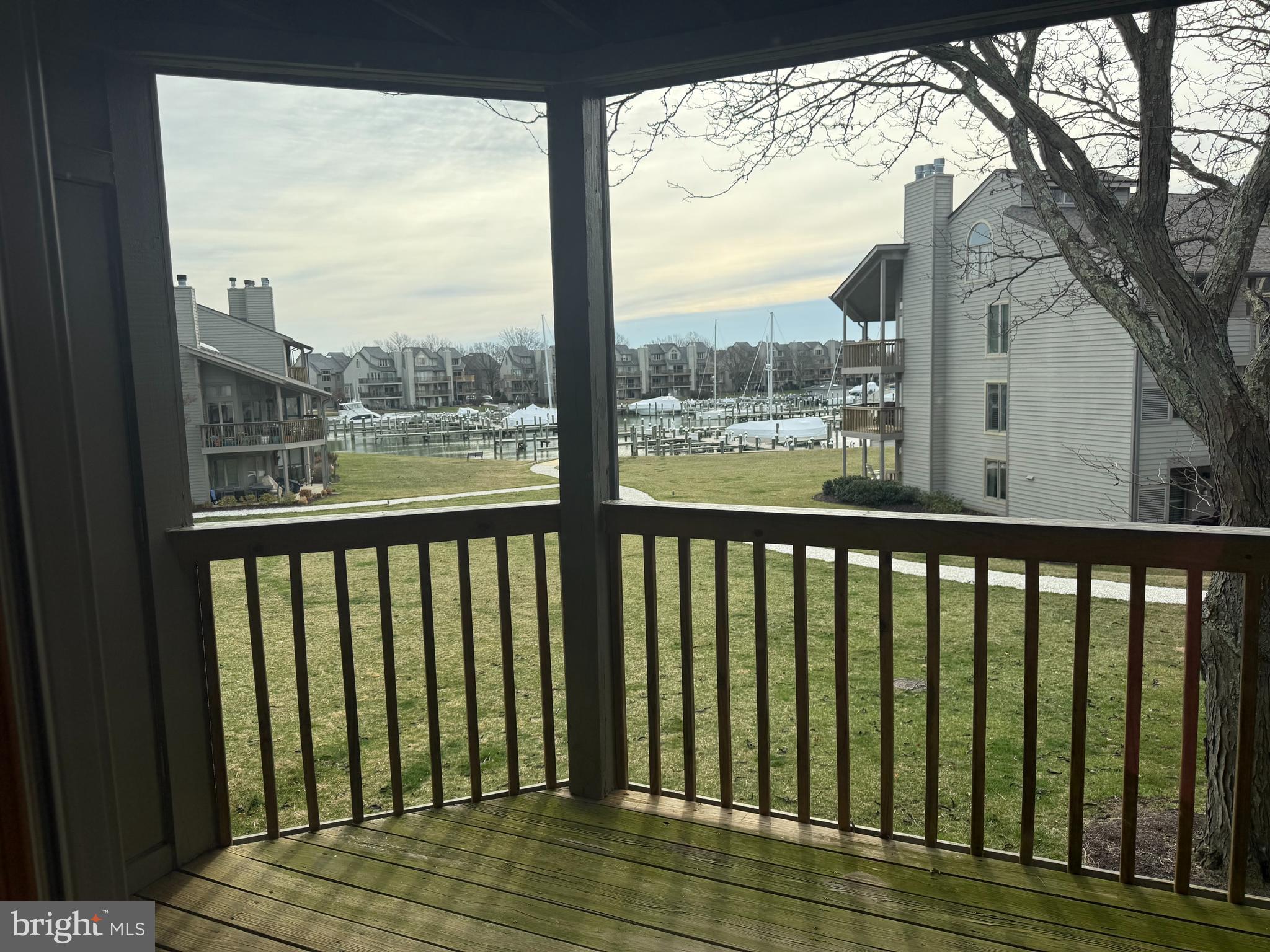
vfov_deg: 56.8
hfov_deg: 71.6
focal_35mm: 24
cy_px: 476
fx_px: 881
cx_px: 635
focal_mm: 6.76
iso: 80
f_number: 1.78
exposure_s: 1/2703
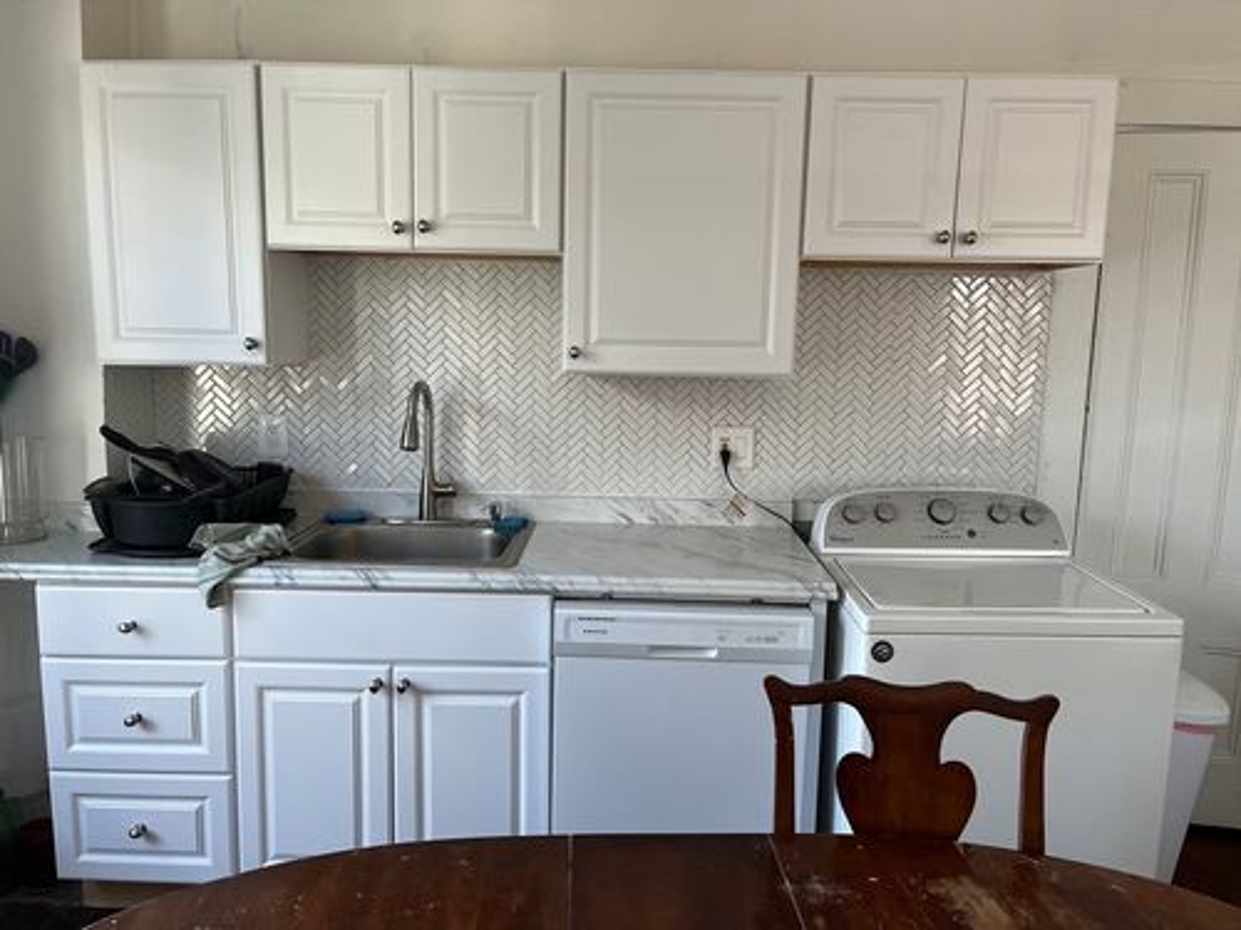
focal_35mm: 26
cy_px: 465
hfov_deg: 67.3
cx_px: 620
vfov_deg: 53.1
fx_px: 932
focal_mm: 5.1
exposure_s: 1/114
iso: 125
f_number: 1.6
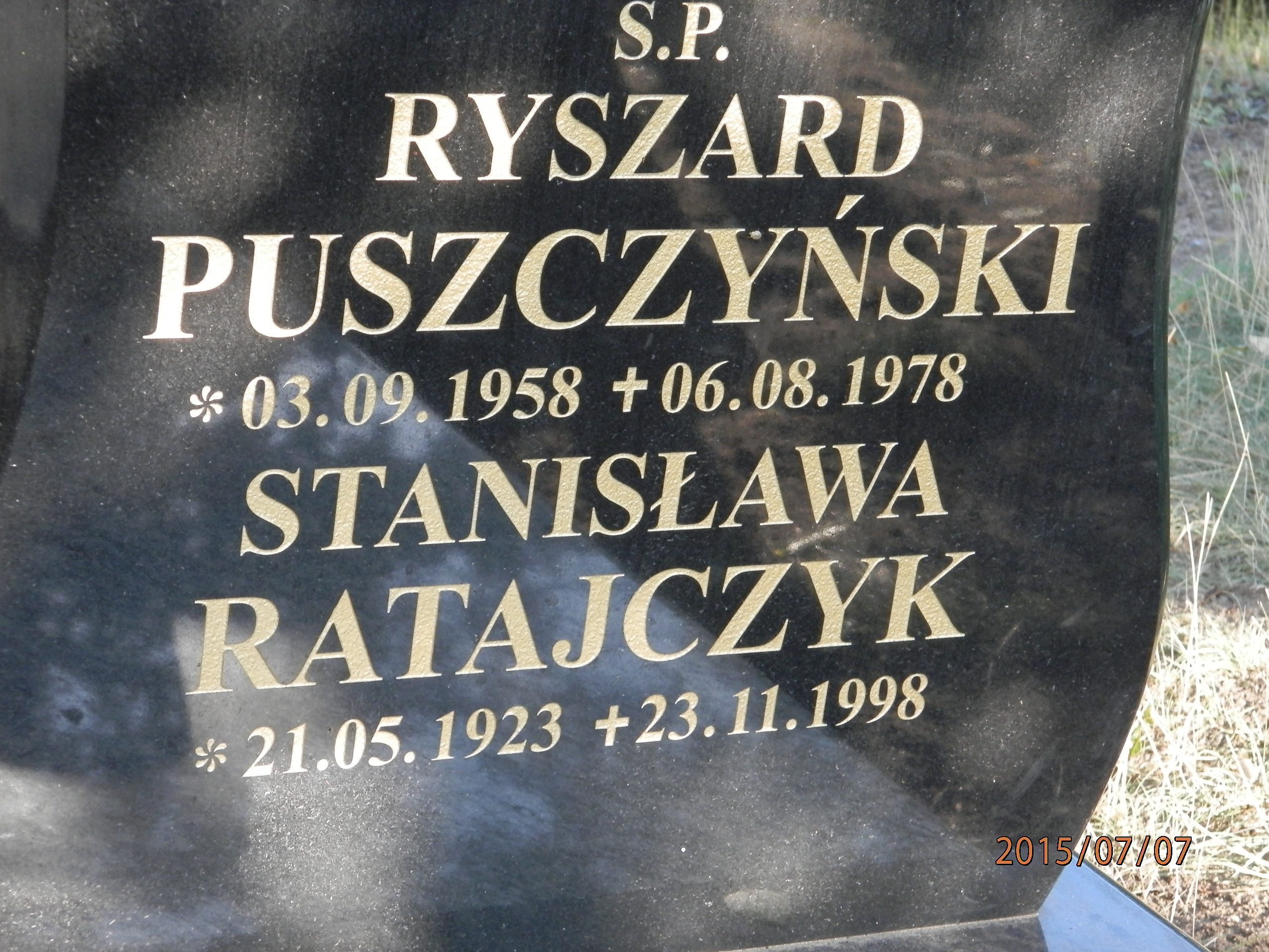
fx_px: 3886
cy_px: 476
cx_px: 634
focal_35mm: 106
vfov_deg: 14.0
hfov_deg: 18.5
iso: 200
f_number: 4.5
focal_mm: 19
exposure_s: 1/60
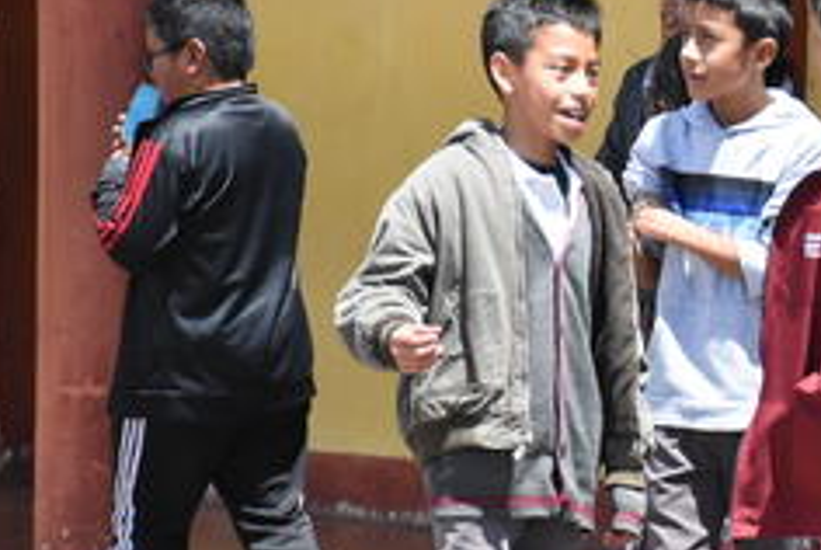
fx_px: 7261
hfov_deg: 6.4
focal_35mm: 318
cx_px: 856
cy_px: 313
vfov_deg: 4.3
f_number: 6.3
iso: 1600
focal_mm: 100
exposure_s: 1/2500
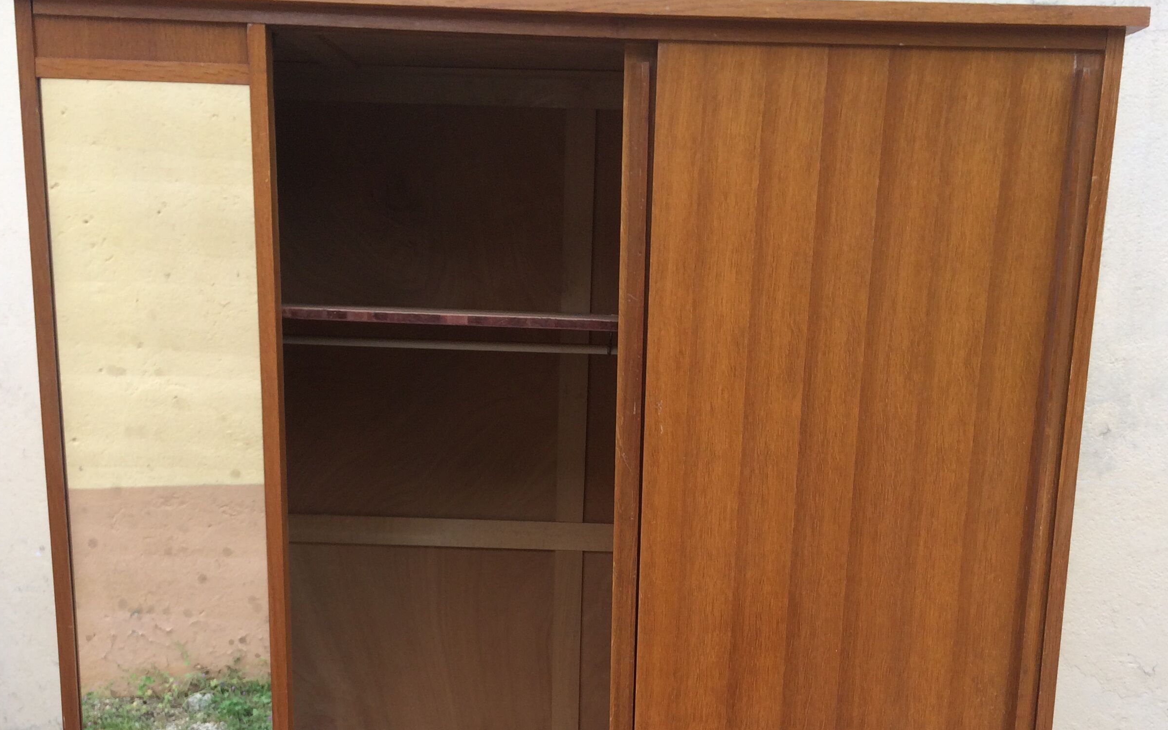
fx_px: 1337
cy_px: 585
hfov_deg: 47.2
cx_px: 594
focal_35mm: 42
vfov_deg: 29.8
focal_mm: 4.15
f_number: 2.2
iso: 32
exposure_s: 1/354
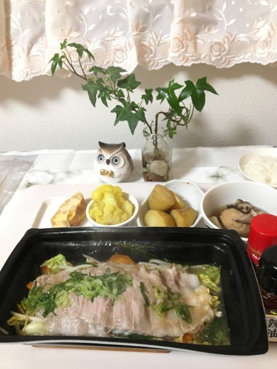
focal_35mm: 29
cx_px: 138
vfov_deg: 61.7
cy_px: 184
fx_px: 309
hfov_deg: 48.2
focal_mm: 4.15
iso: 200
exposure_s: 1/15
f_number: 2.2
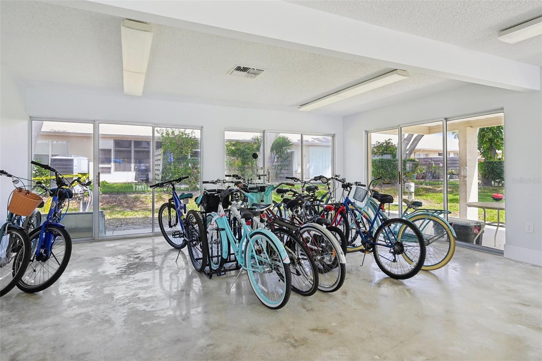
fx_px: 286
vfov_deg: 64.5
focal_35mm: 19
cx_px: 271
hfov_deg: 86.9
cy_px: 180
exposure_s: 1/160
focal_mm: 19
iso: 400
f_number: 8
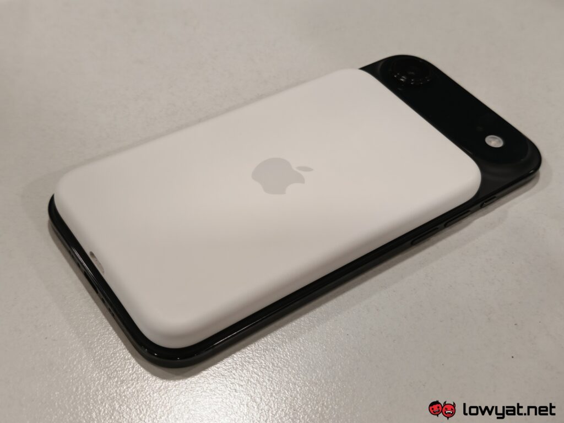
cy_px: 212
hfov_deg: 41.2
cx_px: 282
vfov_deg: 31.5
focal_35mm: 46
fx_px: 749
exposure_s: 1/50
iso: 125
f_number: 1.6
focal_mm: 5.4
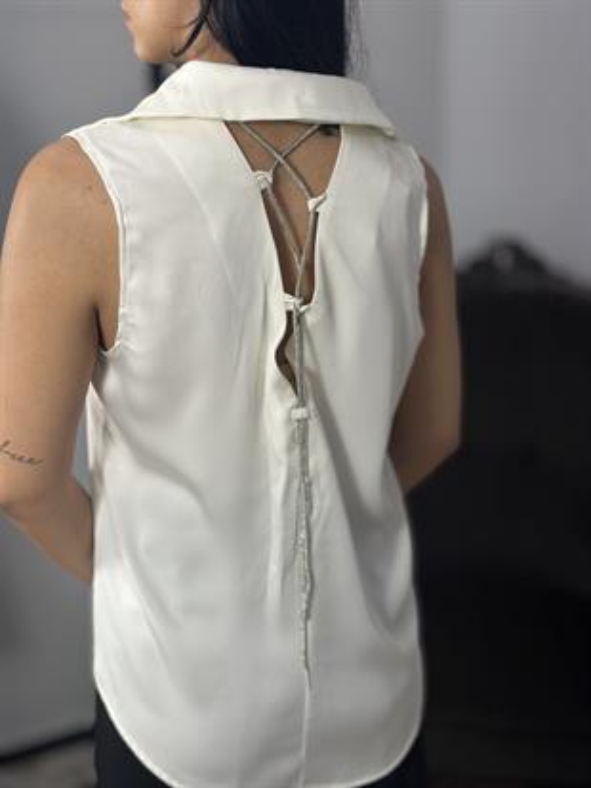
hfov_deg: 30.3
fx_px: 1092
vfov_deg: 39.6
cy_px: 394
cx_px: 296
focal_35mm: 48
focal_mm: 6.86
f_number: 1.78
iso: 80
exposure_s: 1/141
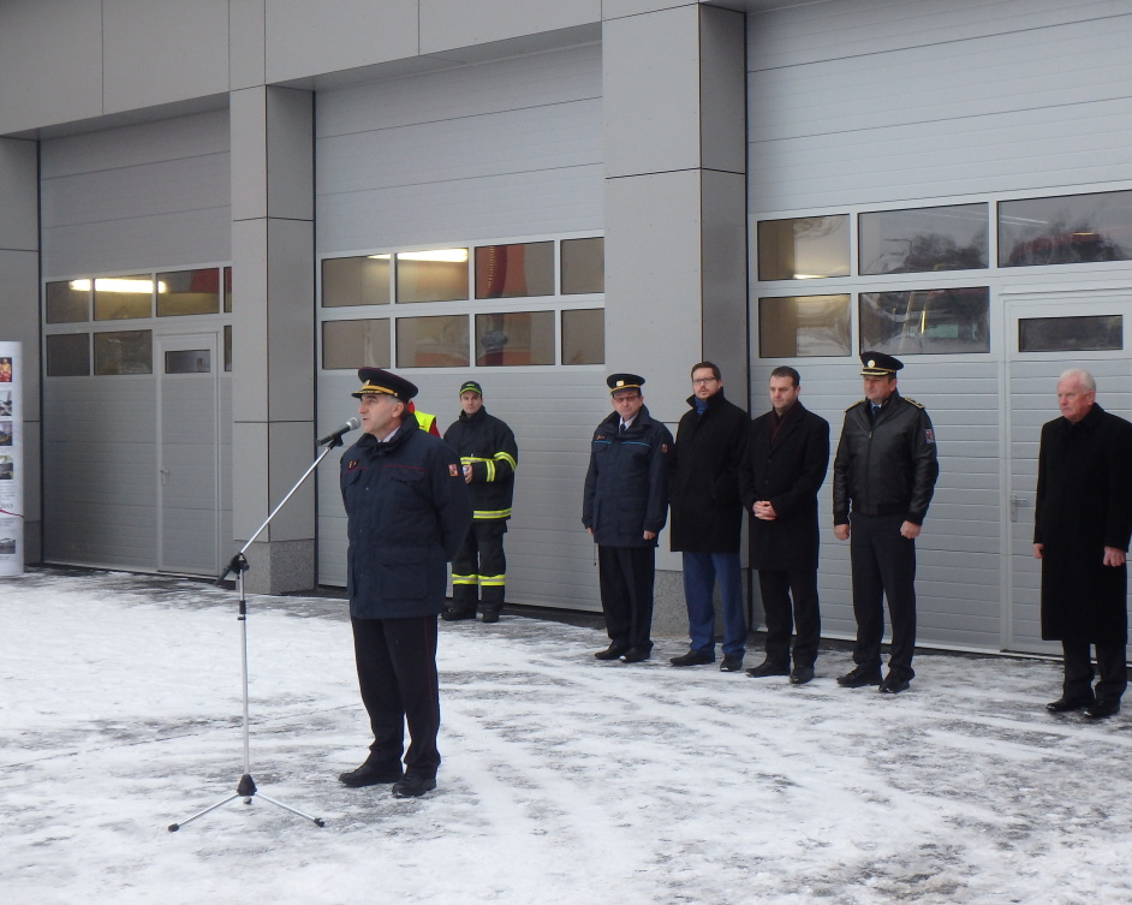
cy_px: 447
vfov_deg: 29.1
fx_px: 1742
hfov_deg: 36.0
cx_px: 568
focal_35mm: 52
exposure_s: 1/60
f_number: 5.2
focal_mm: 8.7
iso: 200
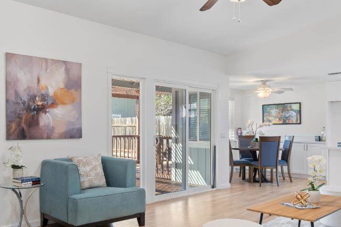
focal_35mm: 37
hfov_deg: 51.8
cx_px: 154
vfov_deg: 35.8
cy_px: 131
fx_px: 350
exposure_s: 1/1.25
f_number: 8
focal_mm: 16
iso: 250
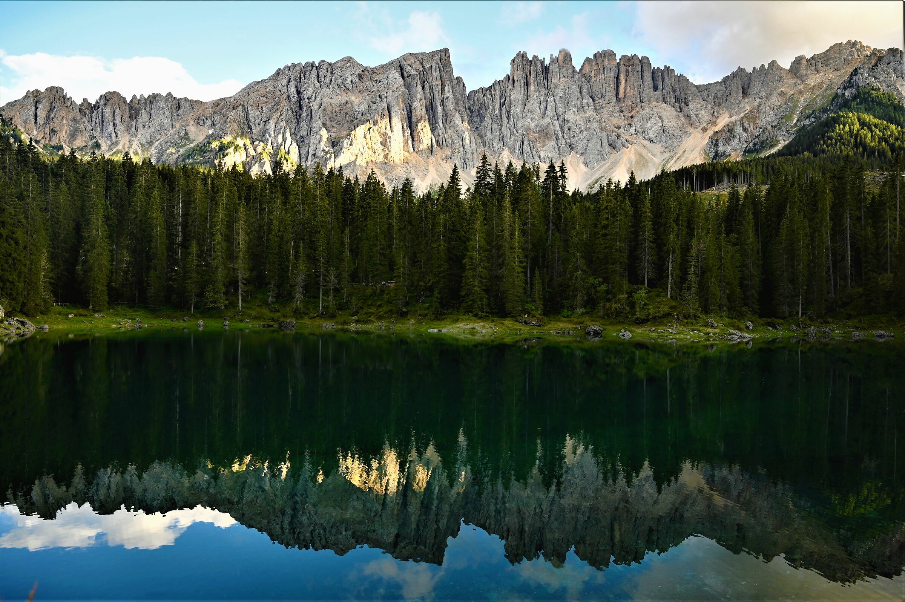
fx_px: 603
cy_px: 301
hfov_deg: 73.8
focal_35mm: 24
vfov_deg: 53.1
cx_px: 452
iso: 100
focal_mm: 24
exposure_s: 1/100
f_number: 4
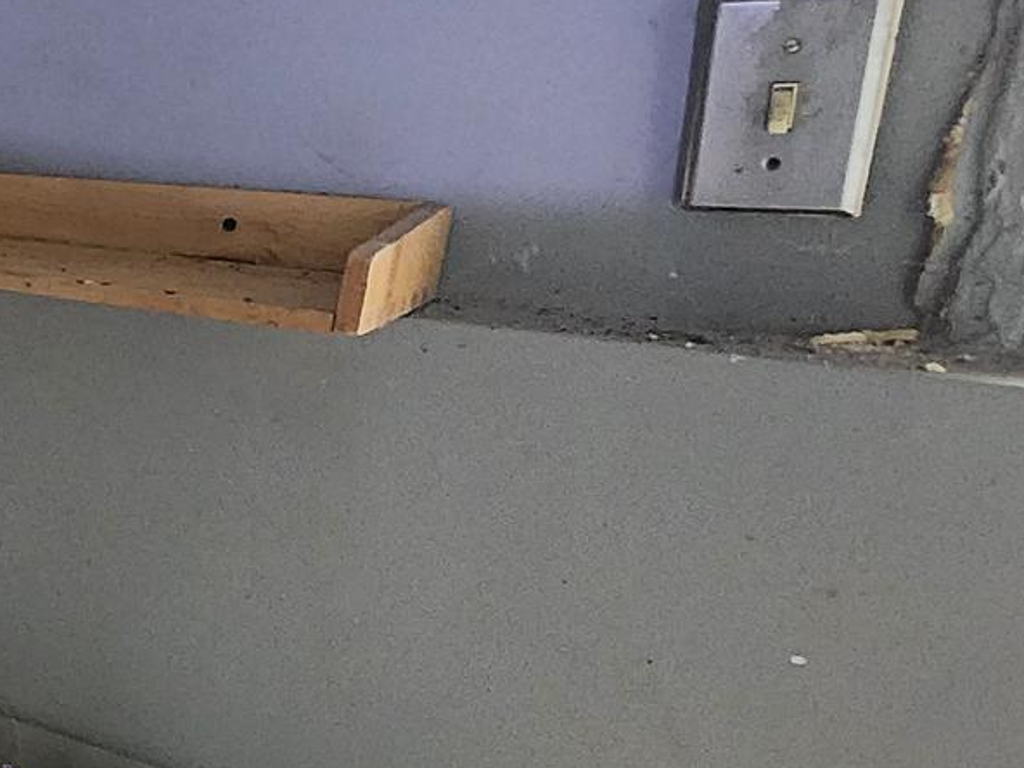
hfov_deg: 28.2
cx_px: -505
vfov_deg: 32.2
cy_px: 427
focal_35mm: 45
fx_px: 1331
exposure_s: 1/24
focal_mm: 2.2
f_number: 2.2
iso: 800
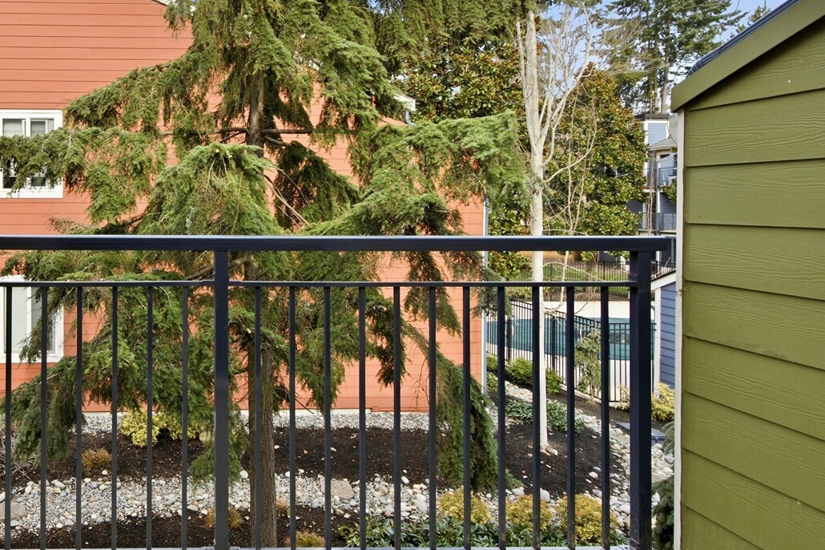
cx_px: 148
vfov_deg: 45.9
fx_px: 641
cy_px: 196
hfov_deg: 59.5
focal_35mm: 28
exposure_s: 1/80
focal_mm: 17
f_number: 9
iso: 400
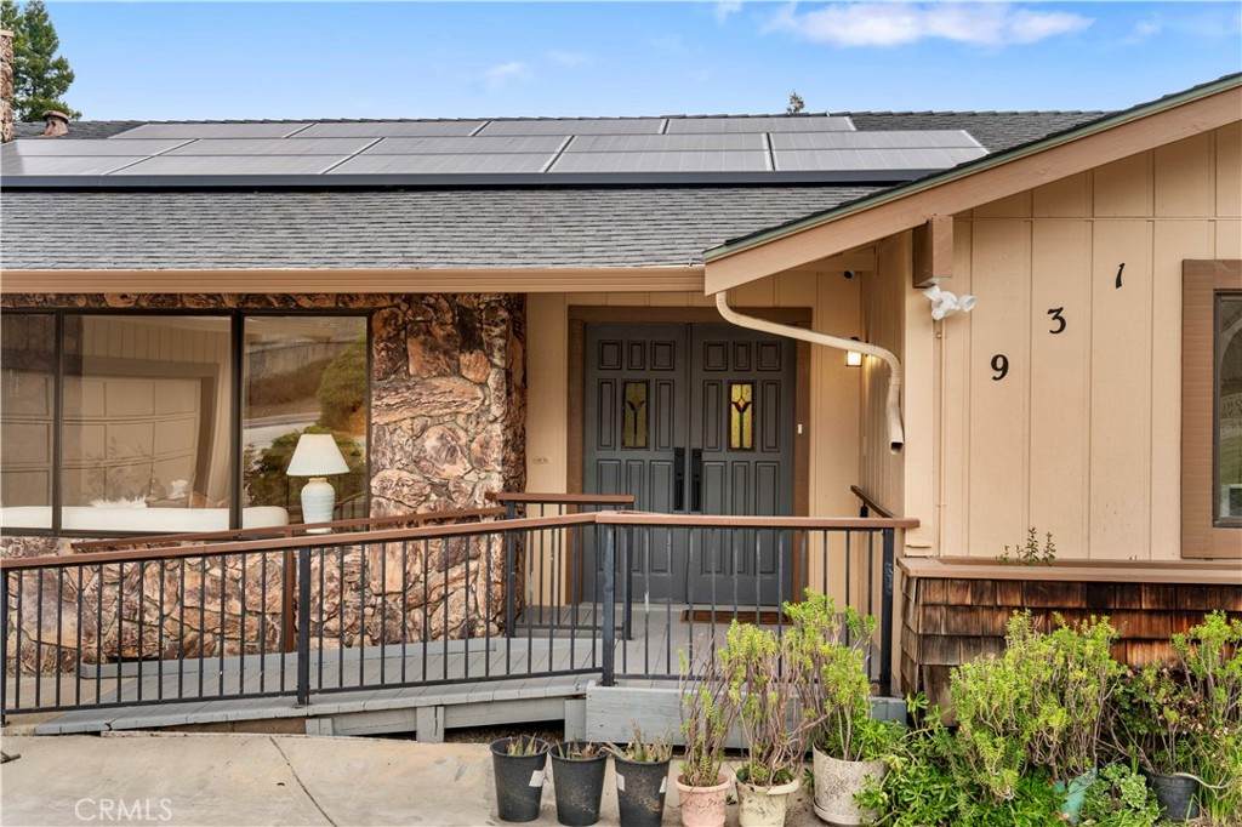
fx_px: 1345
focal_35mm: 39
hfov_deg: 49.6
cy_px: 414
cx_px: 621
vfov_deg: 34.2
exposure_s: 1/40
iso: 200
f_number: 9
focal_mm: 39
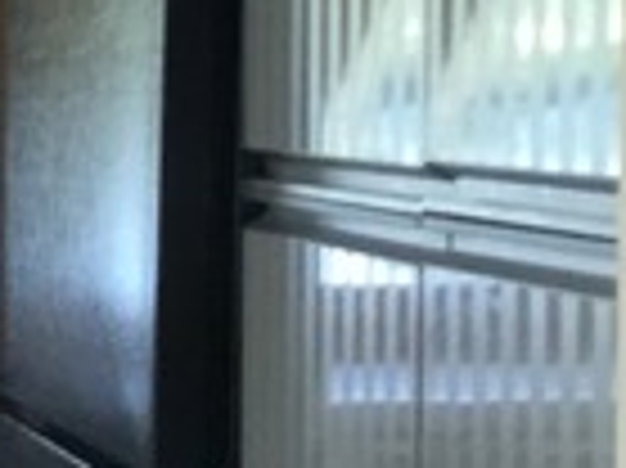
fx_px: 3144
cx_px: -1031
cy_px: 146
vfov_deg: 8.5
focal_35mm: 174
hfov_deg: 9.6
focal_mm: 3.3
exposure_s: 1/33
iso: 64
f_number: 2.4
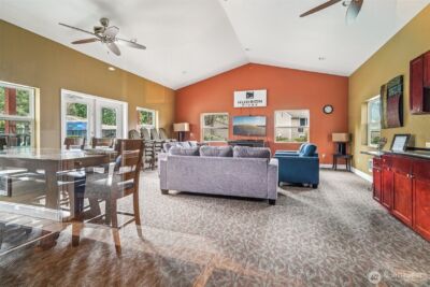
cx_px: 215
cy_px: 144
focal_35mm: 16
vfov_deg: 73.8
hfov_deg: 96.7
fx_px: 191
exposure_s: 1/13
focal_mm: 16
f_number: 8
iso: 1600
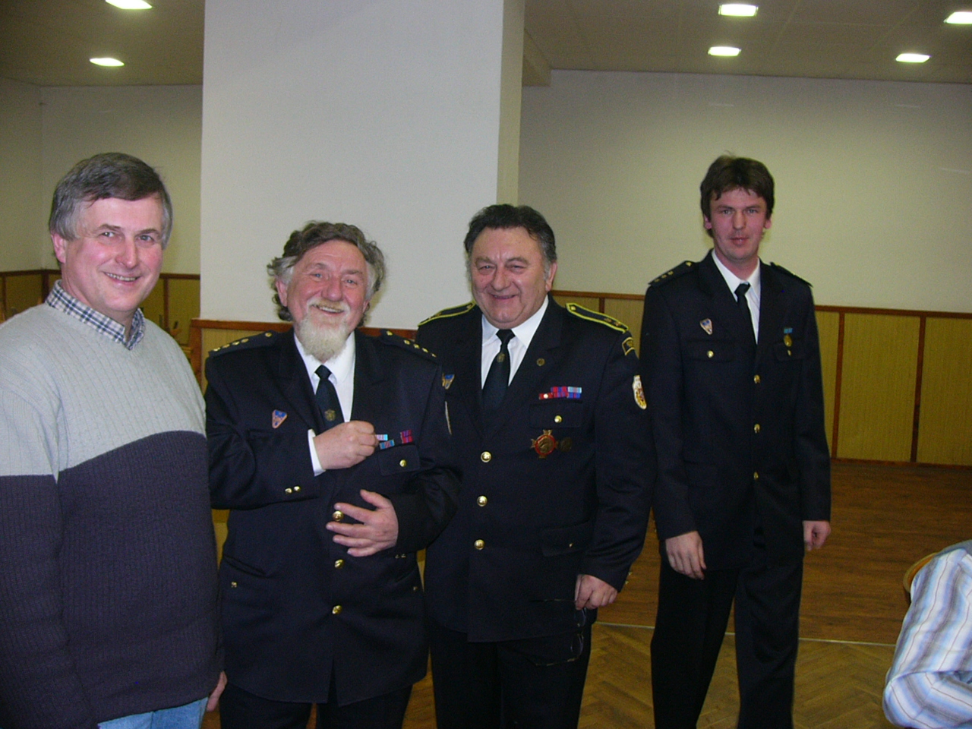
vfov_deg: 40.7
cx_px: 486
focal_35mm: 35
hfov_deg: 52.6
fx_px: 983
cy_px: 364
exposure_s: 1/30
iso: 100
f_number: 2.8
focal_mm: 4.6
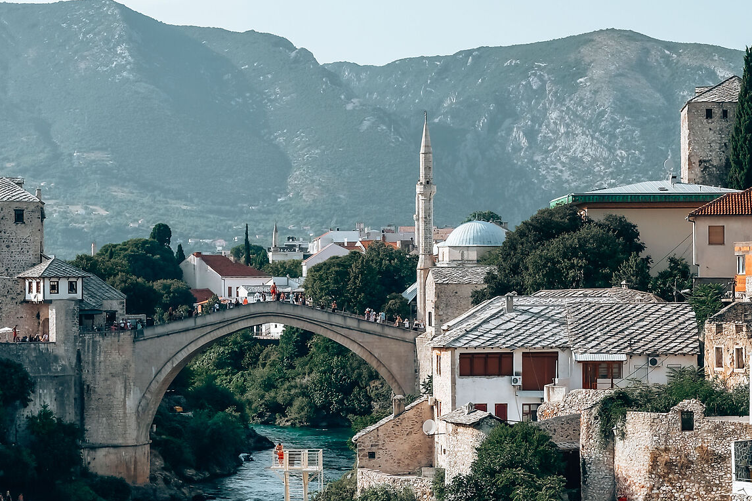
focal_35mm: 111
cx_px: 295
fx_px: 2318
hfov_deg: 18.4
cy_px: 330
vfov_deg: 12.3
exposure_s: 1/400
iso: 200
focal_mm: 35
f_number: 6.4
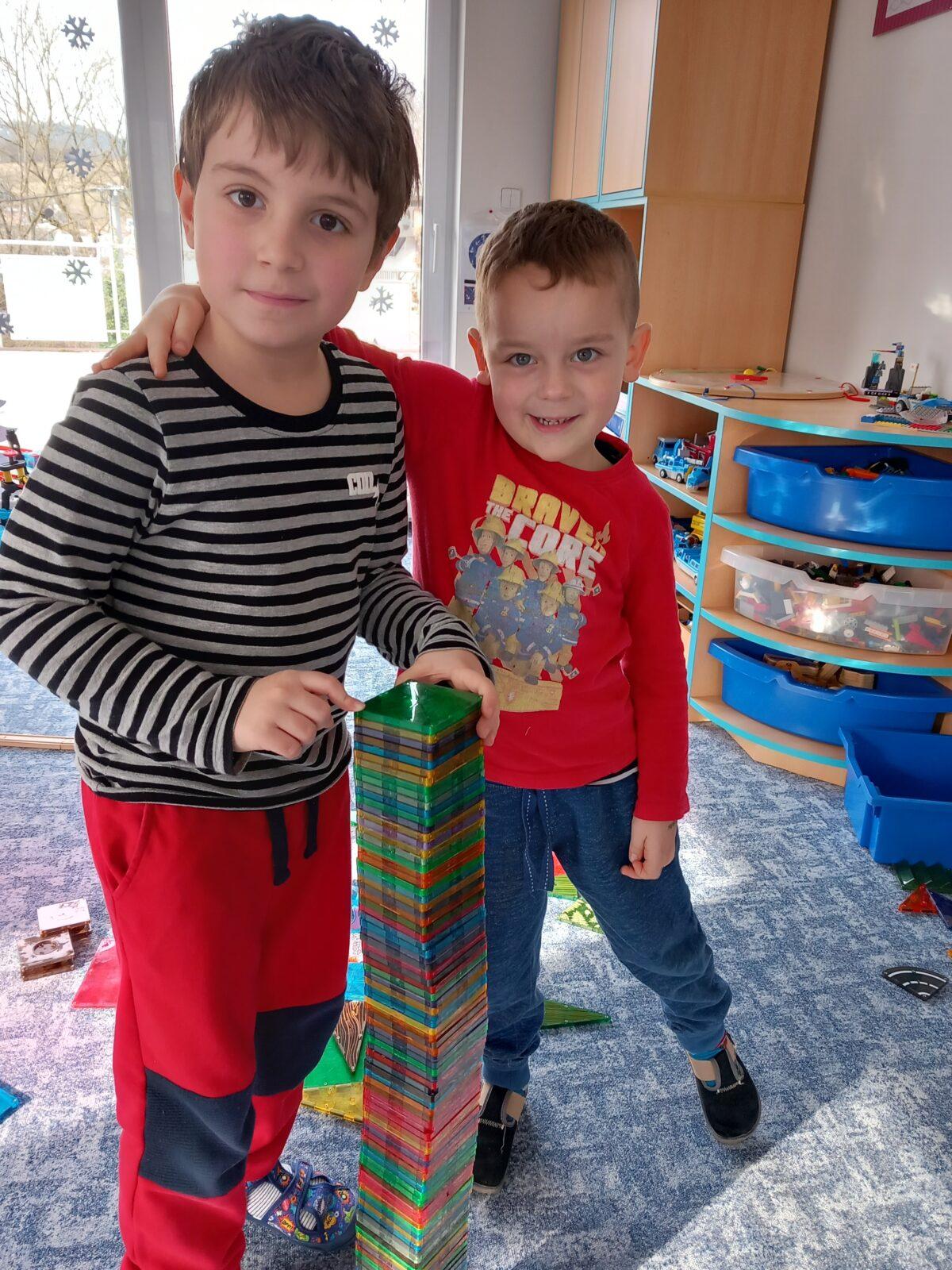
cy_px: 635
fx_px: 990
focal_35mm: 27
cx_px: 476
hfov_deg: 51.4
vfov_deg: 65.3
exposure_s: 1/50
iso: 100
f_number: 1.8
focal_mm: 4
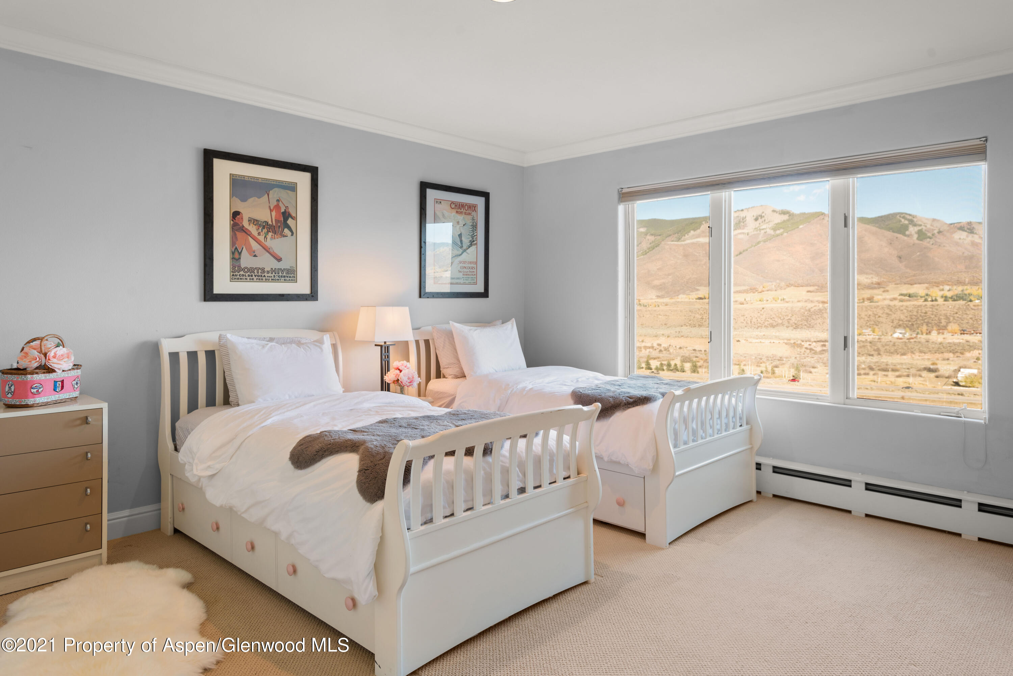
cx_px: 506
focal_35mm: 24
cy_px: 338
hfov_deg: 73.7
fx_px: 675
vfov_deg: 53.2
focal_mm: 24
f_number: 7.1
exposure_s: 1/3
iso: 100
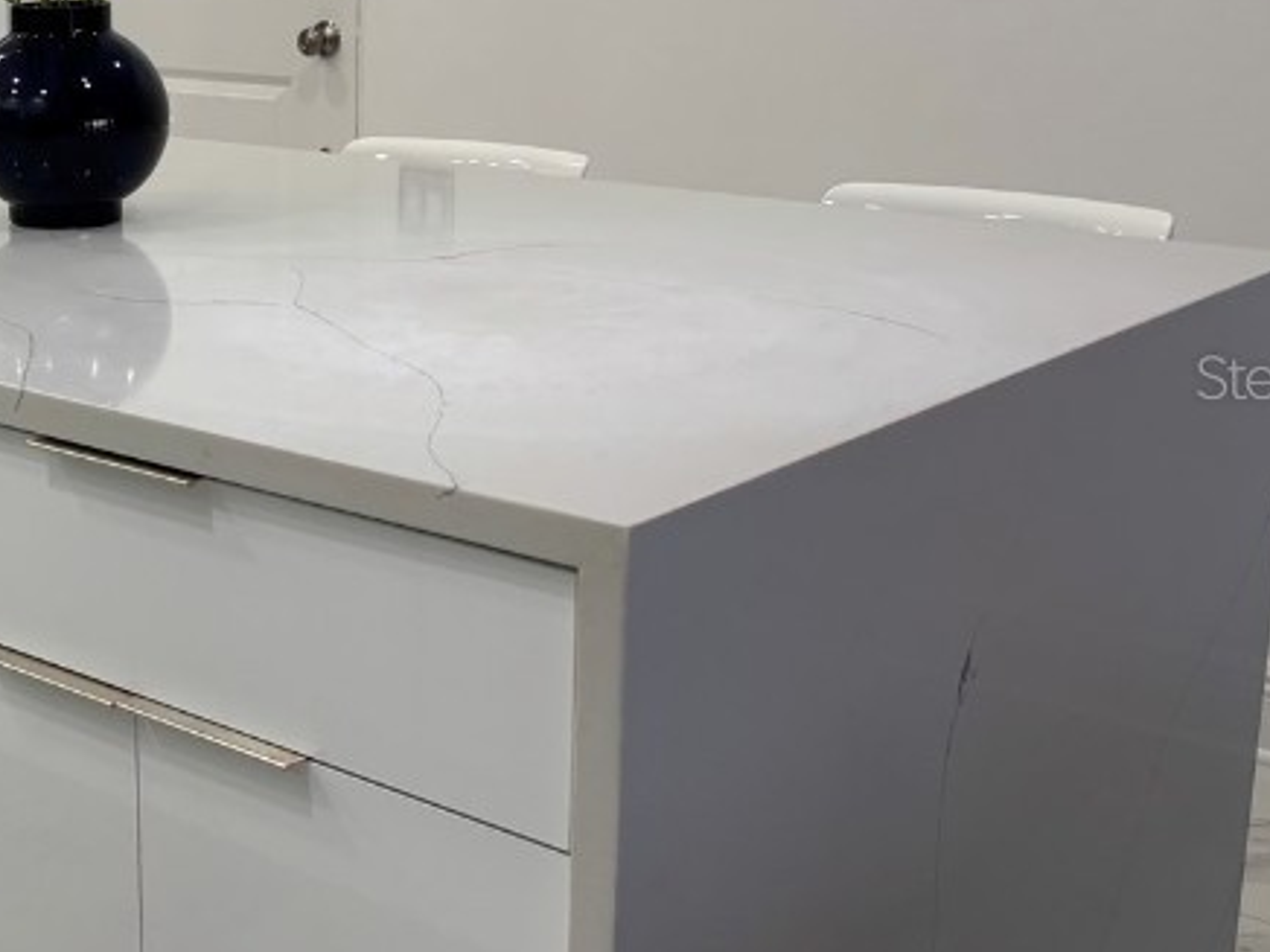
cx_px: -20
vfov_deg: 24.0
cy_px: 376
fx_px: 2238
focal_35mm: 61
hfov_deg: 29.4
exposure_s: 1/120
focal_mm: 5.96
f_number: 1.6
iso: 40
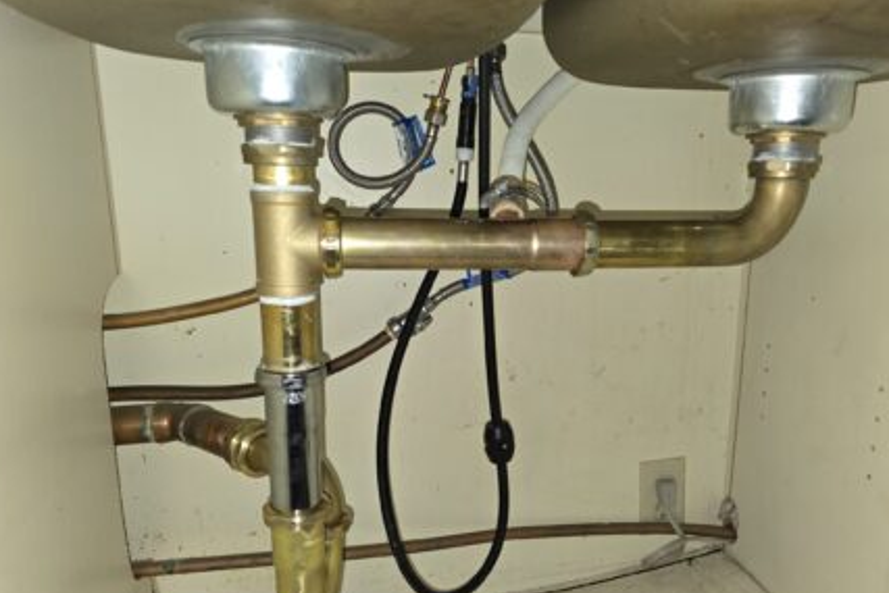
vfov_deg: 46.2
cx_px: 493
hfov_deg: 65.3
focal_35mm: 28
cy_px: 349
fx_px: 692
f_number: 1.7
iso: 100
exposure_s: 1/47.8
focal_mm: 6.3
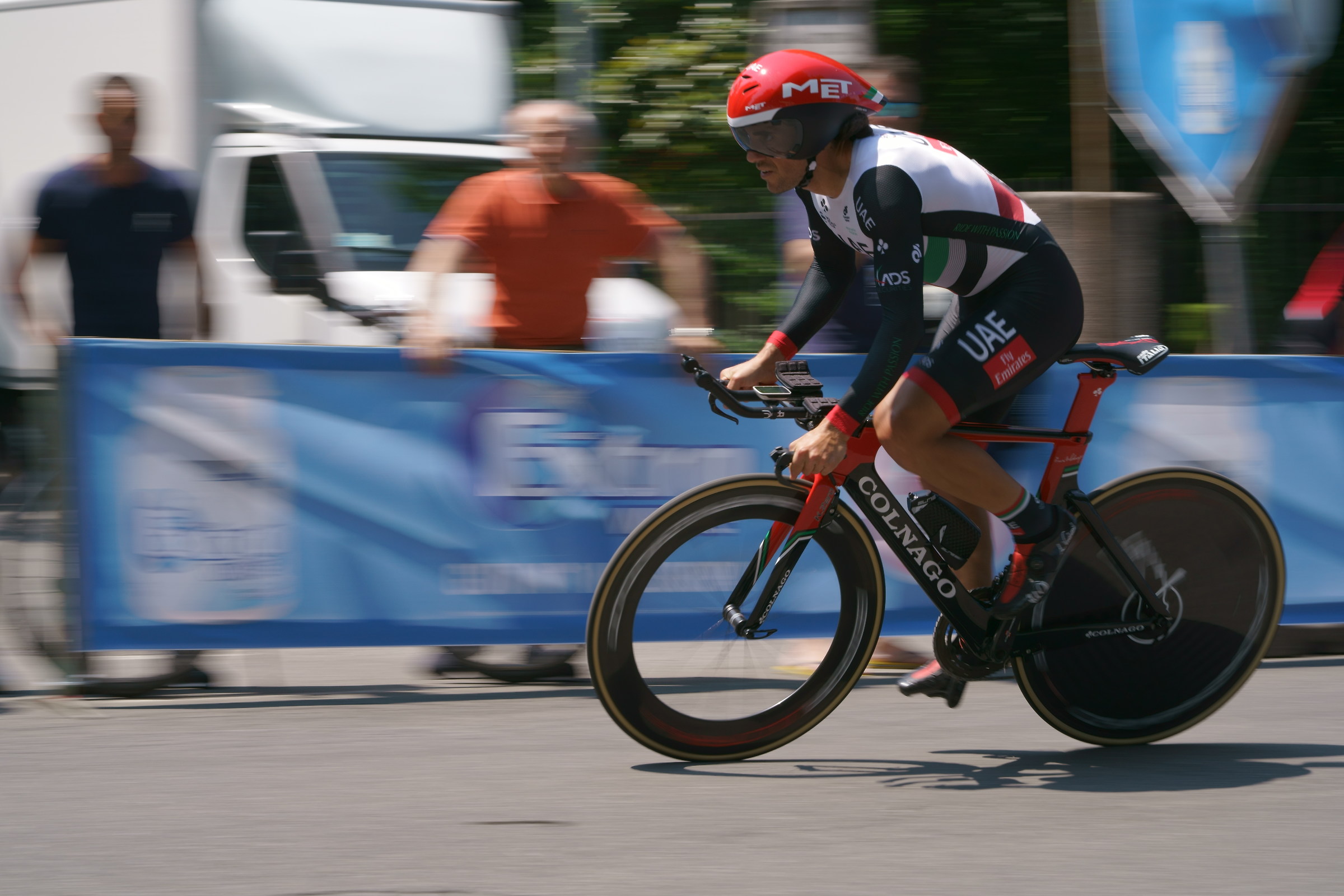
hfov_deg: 20.4
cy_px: 448
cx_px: 672
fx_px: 3733
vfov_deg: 13.7
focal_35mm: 100
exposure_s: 1/125
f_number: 18
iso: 320
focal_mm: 100
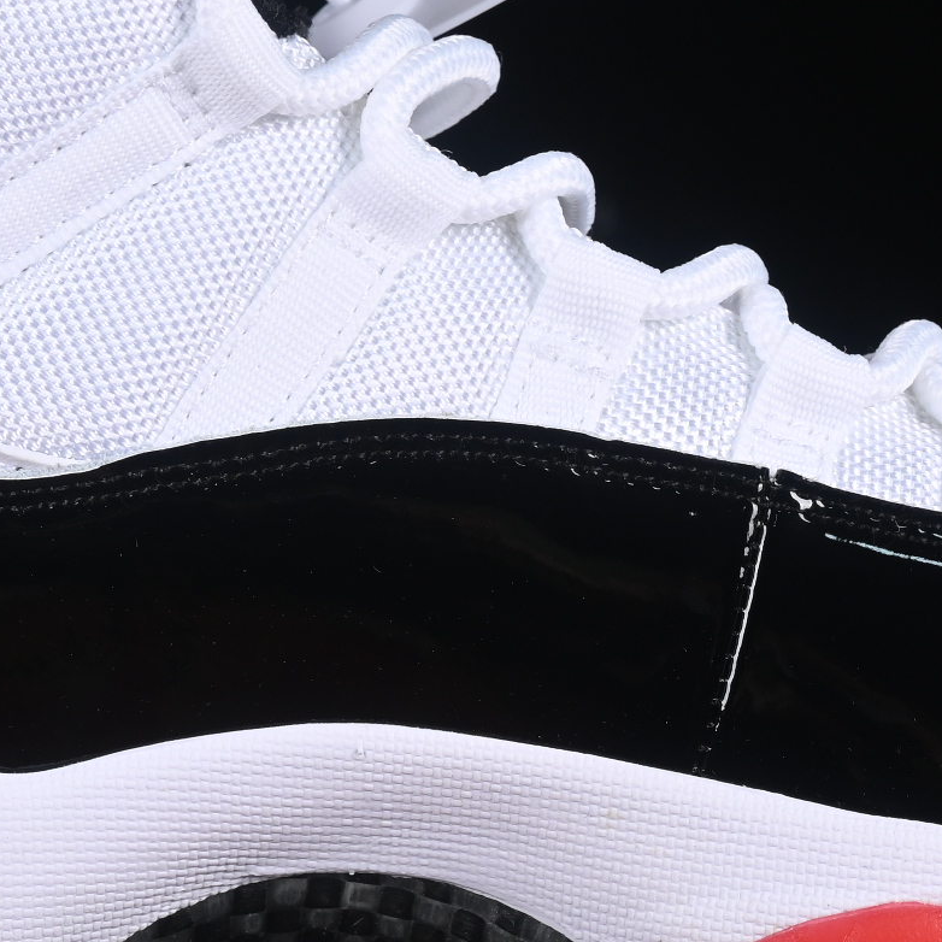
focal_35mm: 227
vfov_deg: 7.7
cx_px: 432
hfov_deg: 7.7
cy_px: 383
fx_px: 6989
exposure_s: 1/80
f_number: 8
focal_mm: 50
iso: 160
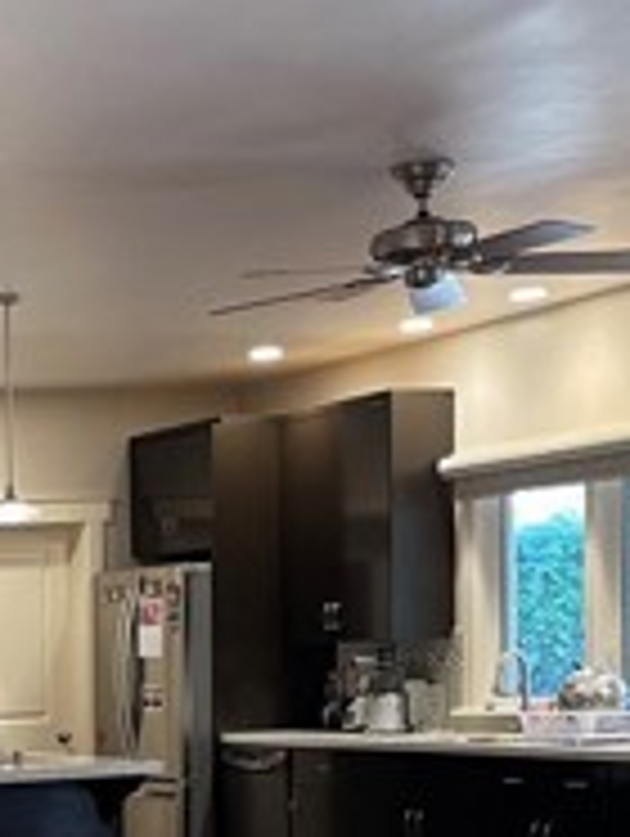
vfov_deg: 21.8
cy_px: 855
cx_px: -288
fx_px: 2082
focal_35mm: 86
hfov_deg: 15.9
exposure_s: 1/60
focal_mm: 5.1
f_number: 1.6
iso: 160
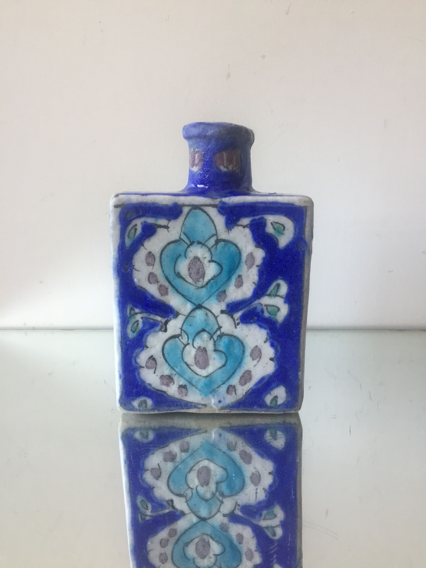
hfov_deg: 48.2
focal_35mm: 29
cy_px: 284
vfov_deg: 61.7
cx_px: 213
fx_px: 476
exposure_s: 1/33
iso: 50
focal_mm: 4.15
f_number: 2.2
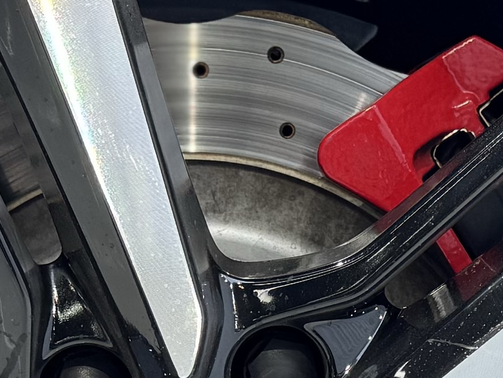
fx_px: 2107
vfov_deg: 10.1
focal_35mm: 145
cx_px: 221
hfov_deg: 13.6
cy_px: 450
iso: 100
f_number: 1.78
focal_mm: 6.76
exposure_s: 1/100
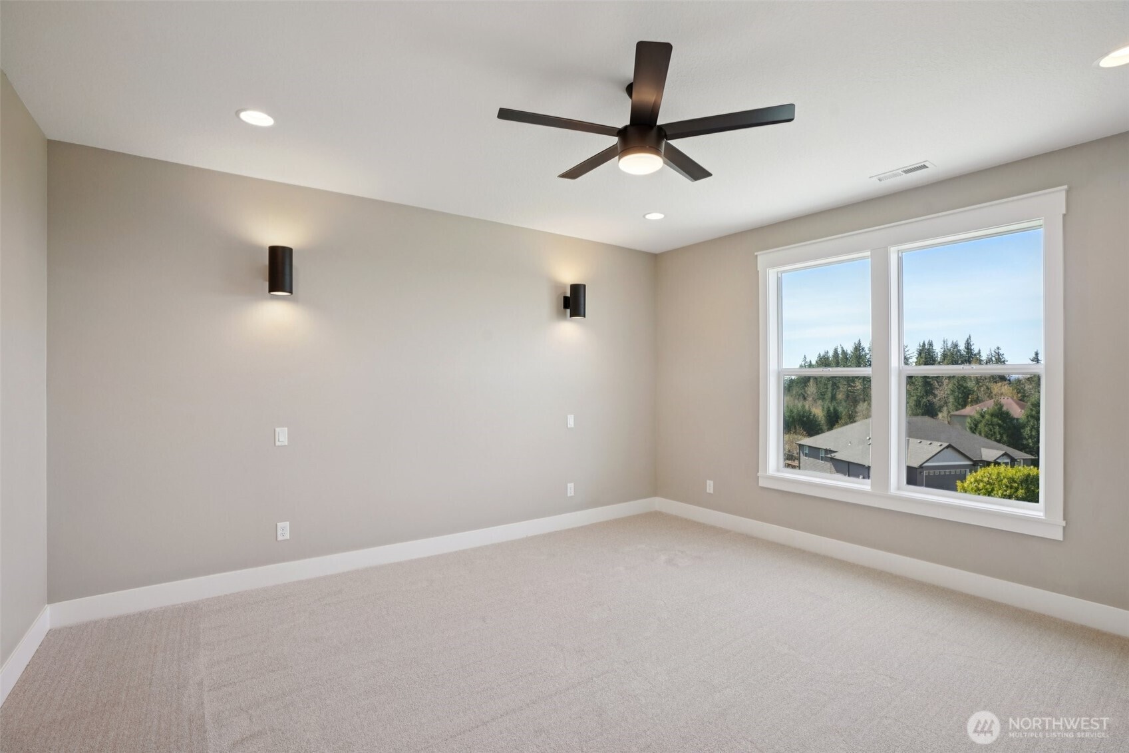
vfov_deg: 73.7
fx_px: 502
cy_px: 376
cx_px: 564
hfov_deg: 96.7
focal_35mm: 16
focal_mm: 16
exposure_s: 1/60
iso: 400
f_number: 8
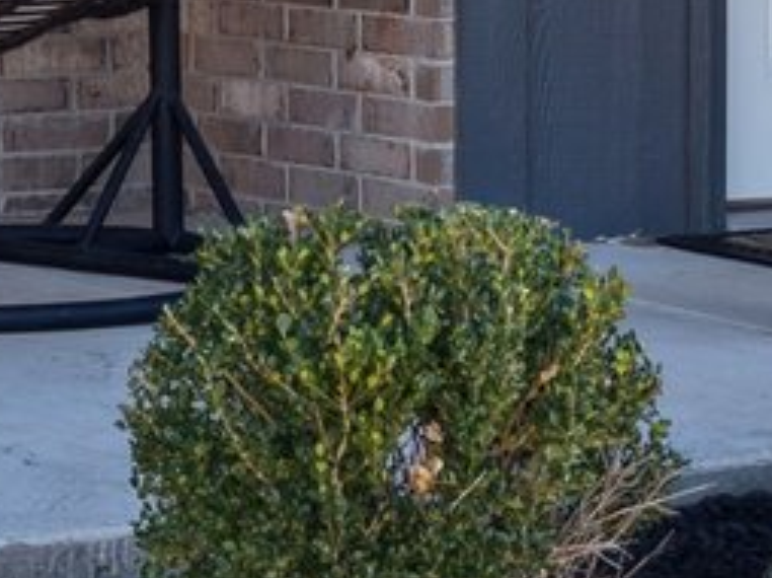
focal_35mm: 194
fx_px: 4322
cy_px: -176
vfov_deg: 7.6
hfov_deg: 10.1
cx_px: 52
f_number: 7.1
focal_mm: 25
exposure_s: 1/400
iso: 200
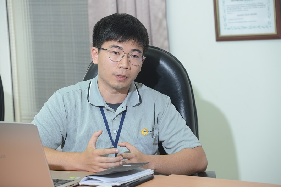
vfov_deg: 11.0
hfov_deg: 16.4
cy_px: 94
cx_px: 140
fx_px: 976
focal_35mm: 125
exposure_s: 1/50
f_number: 6.3
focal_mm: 125
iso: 800
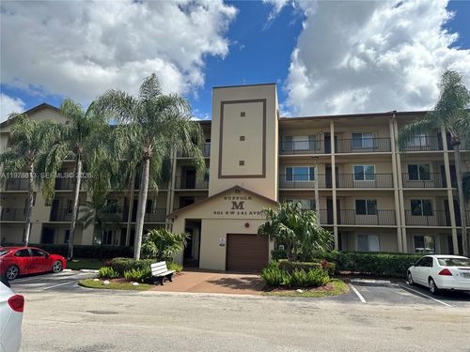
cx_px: 235
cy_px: 176
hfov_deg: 71.6
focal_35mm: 24
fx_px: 326
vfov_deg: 56.8
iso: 80
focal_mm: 6.86
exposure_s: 1/5000
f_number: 1.78
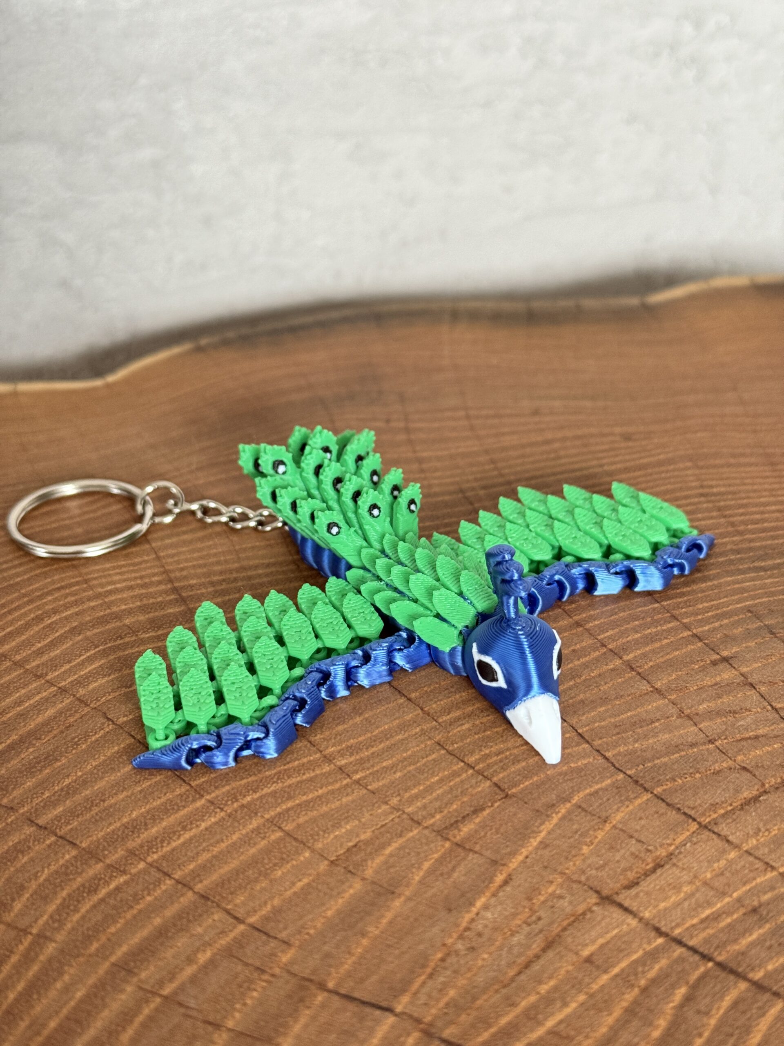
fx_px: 1450
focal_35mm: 48
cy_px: 523
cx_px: 392
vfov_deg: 39.7
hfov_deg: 30.3
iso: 250
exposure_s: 1/48
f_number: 1.78
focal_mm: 6.76
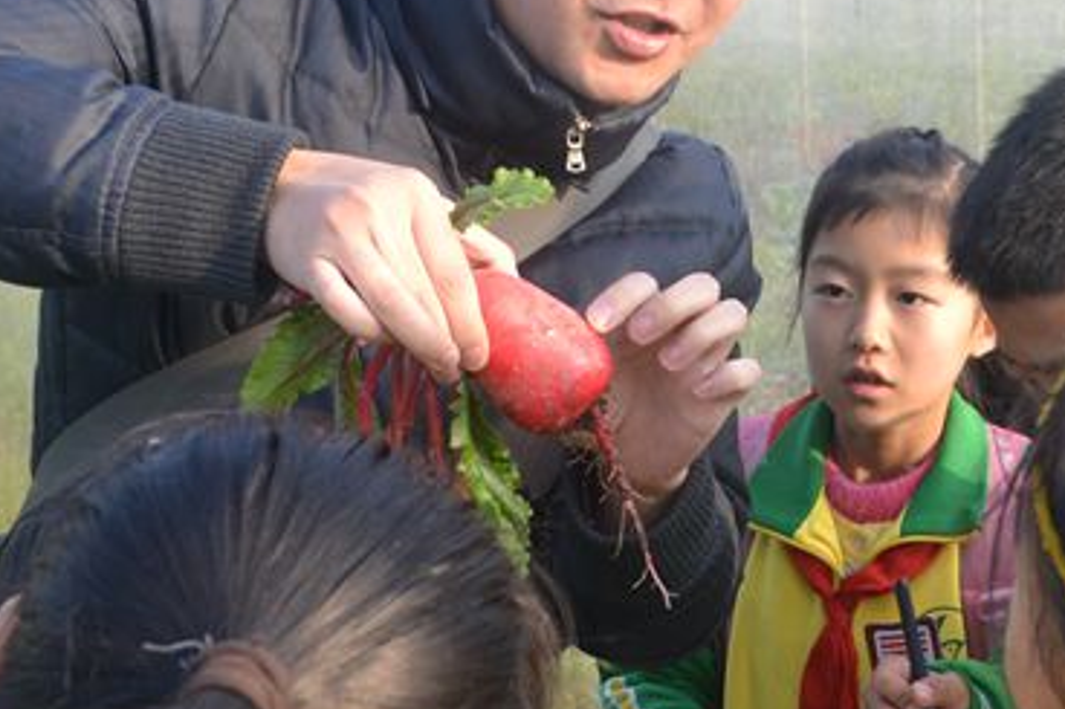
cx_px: 767
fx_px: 1952
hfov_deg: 30.1
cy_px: 313
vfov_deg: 20.6
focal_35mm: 66
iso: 140
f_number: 5.6
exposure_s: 1/125
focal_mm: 18
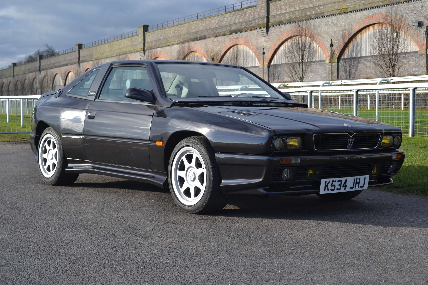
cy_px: 142
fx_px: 713
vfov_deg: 22.6
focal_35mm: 60
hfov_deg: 33.4
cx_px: 214
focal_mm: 40
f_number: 7.1
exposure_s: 1/200
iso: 100
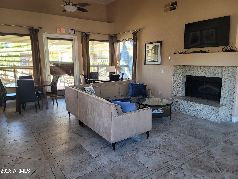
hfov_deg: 69.4
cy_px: 90
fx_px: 172
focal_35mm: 25
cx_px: 119
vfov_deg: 54.9
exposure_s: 1/120
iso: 160
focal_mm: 7
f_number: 1.8
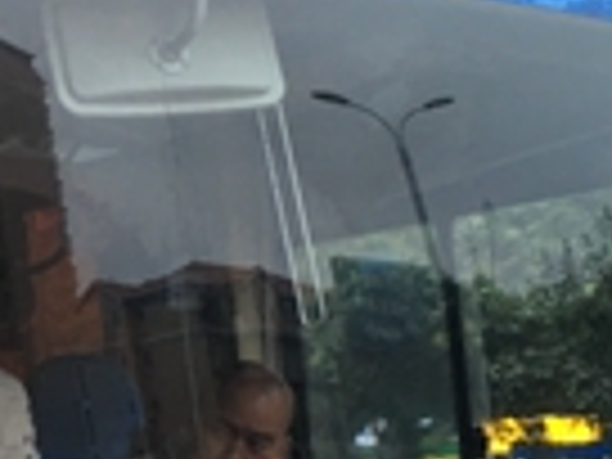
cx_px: 27
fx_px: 1892
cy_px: 245
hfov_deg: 18.0
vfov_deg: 13.8
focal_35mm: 107
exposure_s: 1/17
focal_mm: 4.15
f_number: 2.2
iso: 32
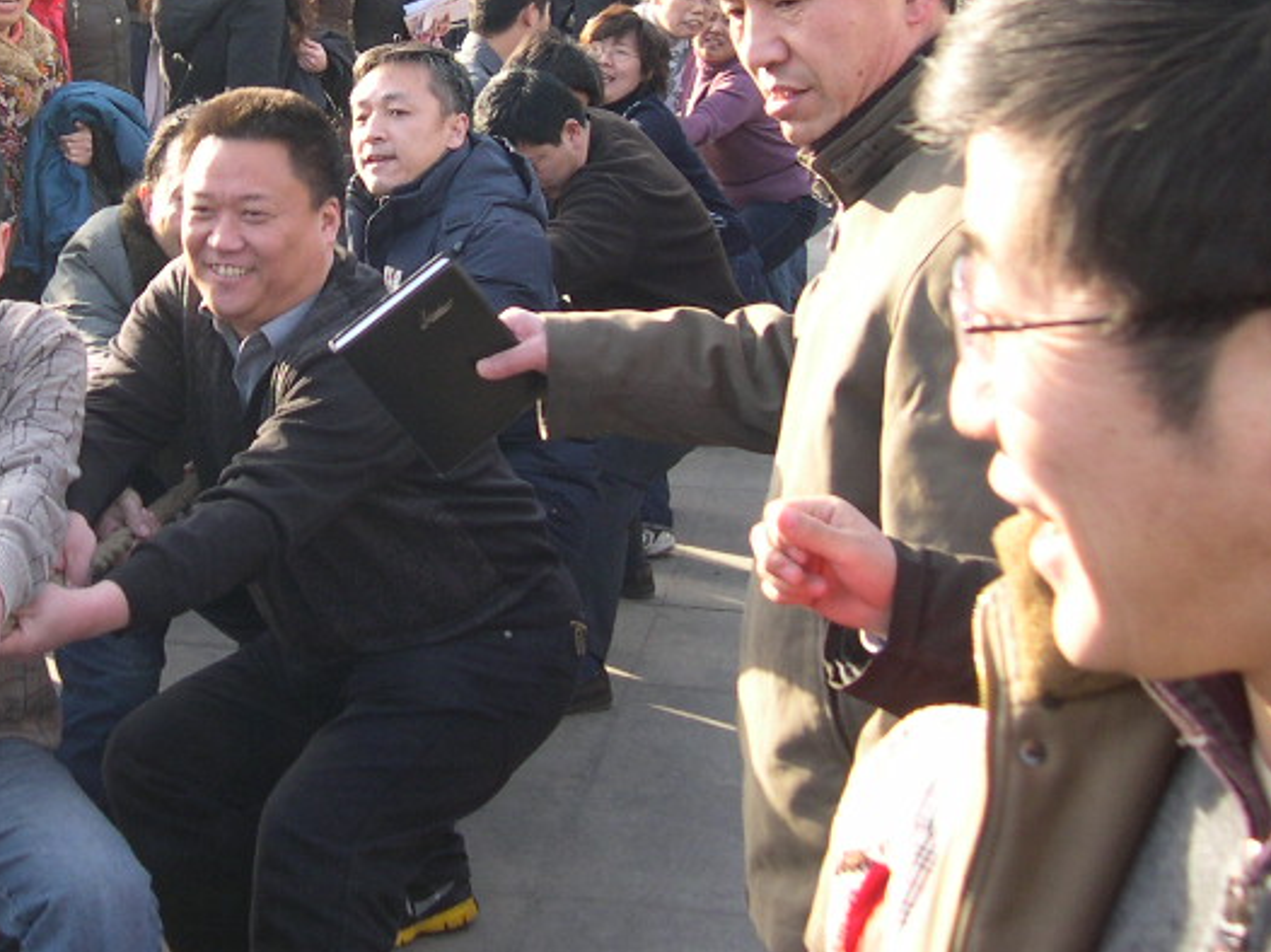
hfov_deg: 25.8
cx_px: 222
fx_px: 2716
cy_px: 198
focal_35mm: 74
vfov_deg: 19.7
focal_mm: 8
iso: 100
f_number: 2.8
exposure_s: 1/148
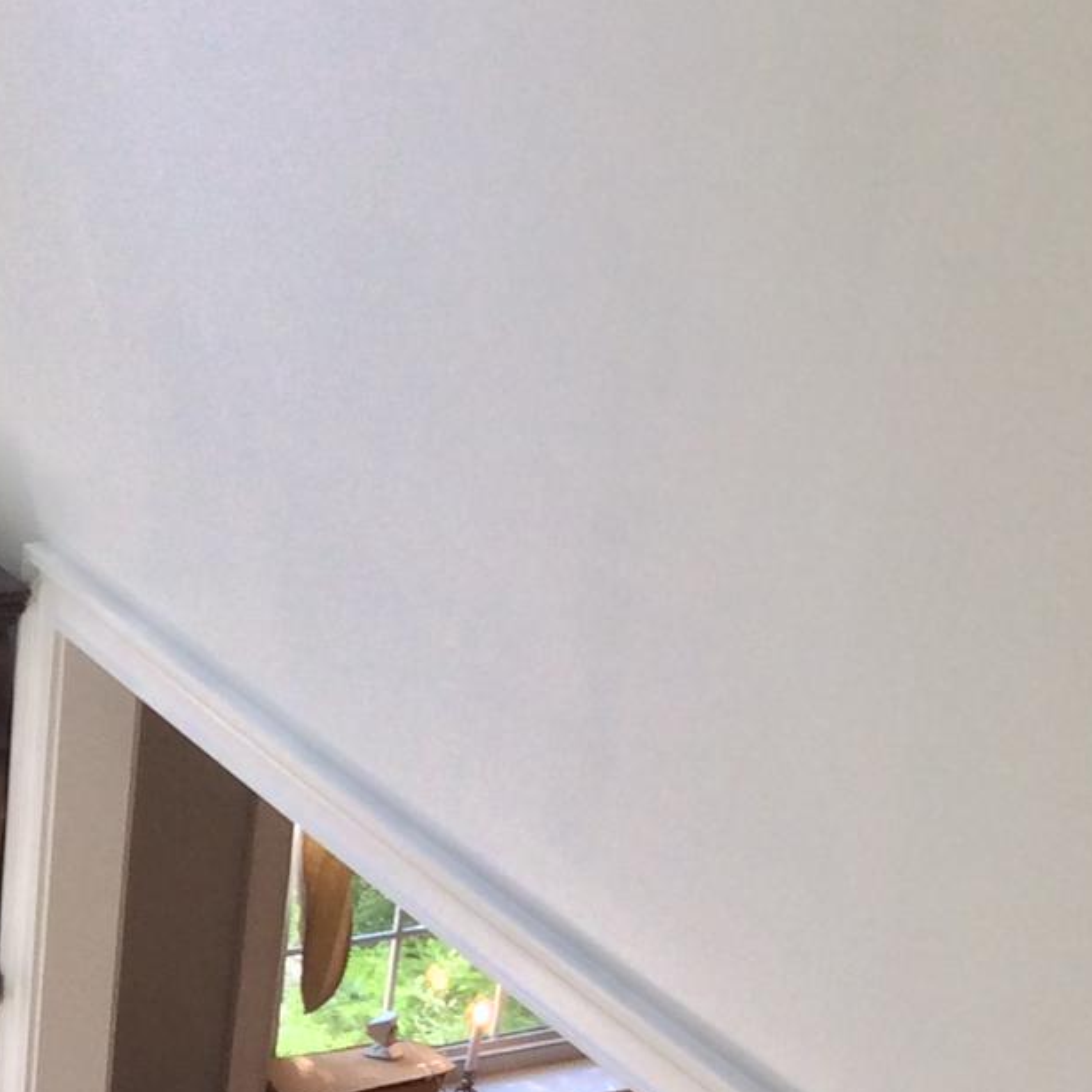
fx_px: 3355
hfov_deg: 17.8
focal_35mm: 94
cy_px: 954
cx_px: -137
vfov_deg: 18.2
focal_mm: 3.3
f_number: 2.4
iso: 32
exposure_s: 1/30
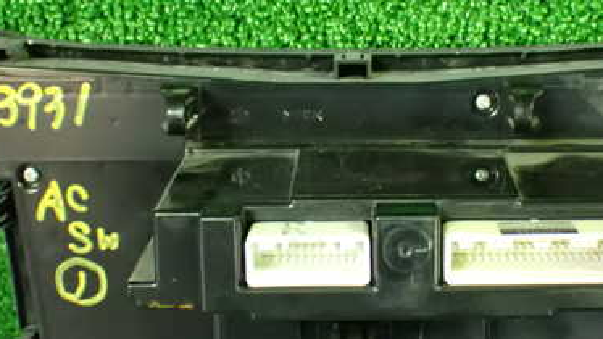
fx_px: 1231
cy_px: 182
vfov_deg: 15.7
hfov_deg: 27.5
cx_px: 360
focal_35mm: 77
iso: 1600
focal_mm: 7.84
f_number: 2.9
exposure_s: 1/40
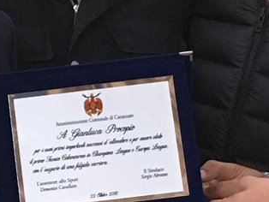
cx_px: -38
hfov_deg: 10.5
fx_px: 1447
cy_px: 193
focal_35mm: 186
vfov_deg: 8.0
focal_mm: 4.15
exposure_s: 1/17
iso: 200
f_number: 2.2
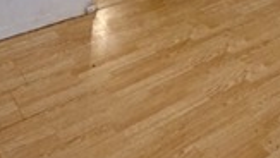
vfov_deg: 16.0
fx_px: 446
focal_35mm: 60
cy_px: -153
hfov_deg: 34.3
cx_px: 204
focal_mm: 2.22
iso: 320
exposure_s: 1/60
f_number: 2.2
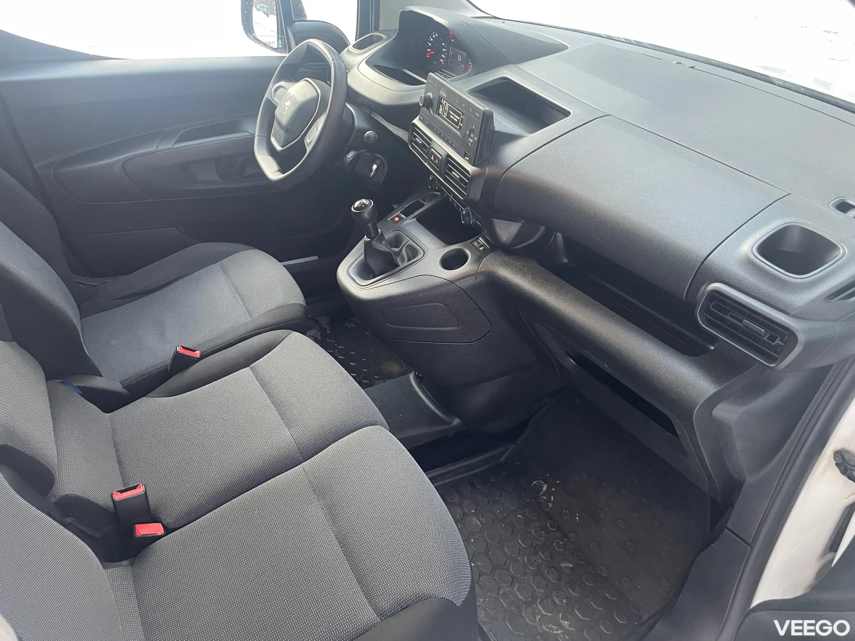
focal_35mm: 26
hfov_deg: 67.3
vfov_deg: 53.1
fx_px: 642
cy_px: 320
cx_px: 428
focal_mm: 4.2
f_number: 1.6
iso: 250
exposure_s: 1/60
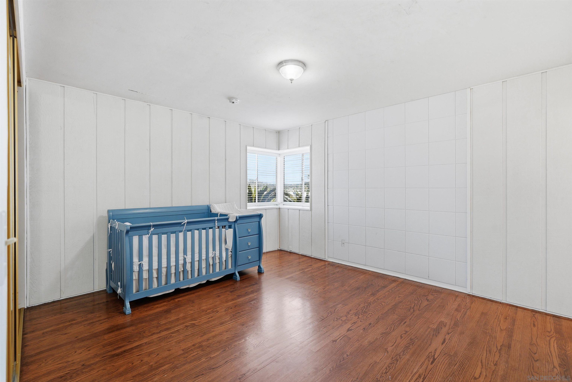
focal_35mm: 16
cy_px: 191
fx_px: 254
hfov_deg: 96.7
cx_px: 286
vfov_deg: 73.8
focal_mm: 16
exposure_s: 1/15
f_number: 5
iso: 320
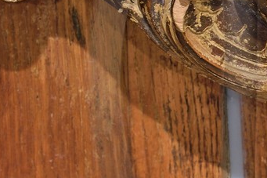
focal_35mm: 328
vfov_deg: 4.2
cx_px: 408
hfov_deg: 6.2
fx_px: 2431
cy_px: 82
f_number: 8
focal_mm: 70
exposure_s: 2
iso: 200
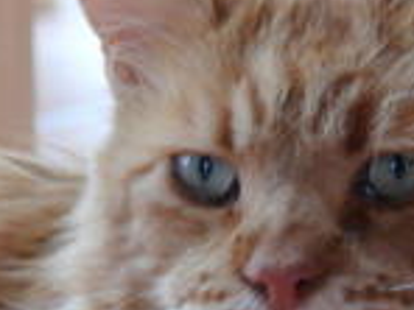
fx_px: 6111
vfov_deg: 2.9
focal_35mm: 511
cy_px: 346
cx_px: 299
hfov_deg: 3.9
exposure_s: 1/6
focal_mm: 33.4
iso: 200
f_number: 3.6
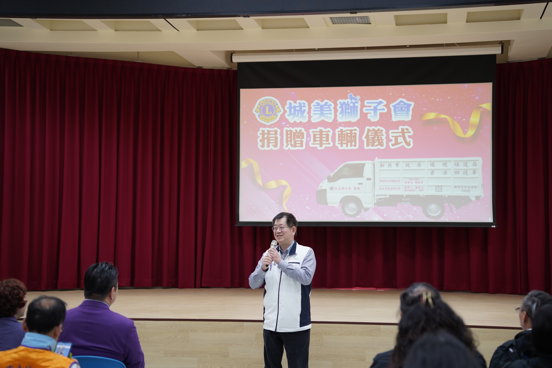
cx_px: 276
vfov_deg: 19.5
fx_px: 1073
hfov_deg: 28.8
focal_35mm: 70
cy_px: 184
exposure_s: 1/80
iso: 250
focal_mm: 70
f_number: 2.8
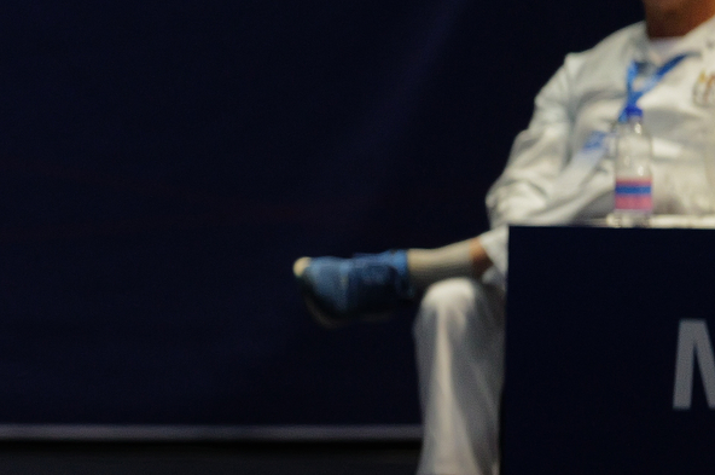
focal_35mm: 608
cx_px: -773
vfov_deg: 2.3
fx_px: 12059
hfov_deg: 3.4
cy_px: 163
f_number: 2.8
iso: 1600
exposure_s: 1/1000
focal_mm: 144
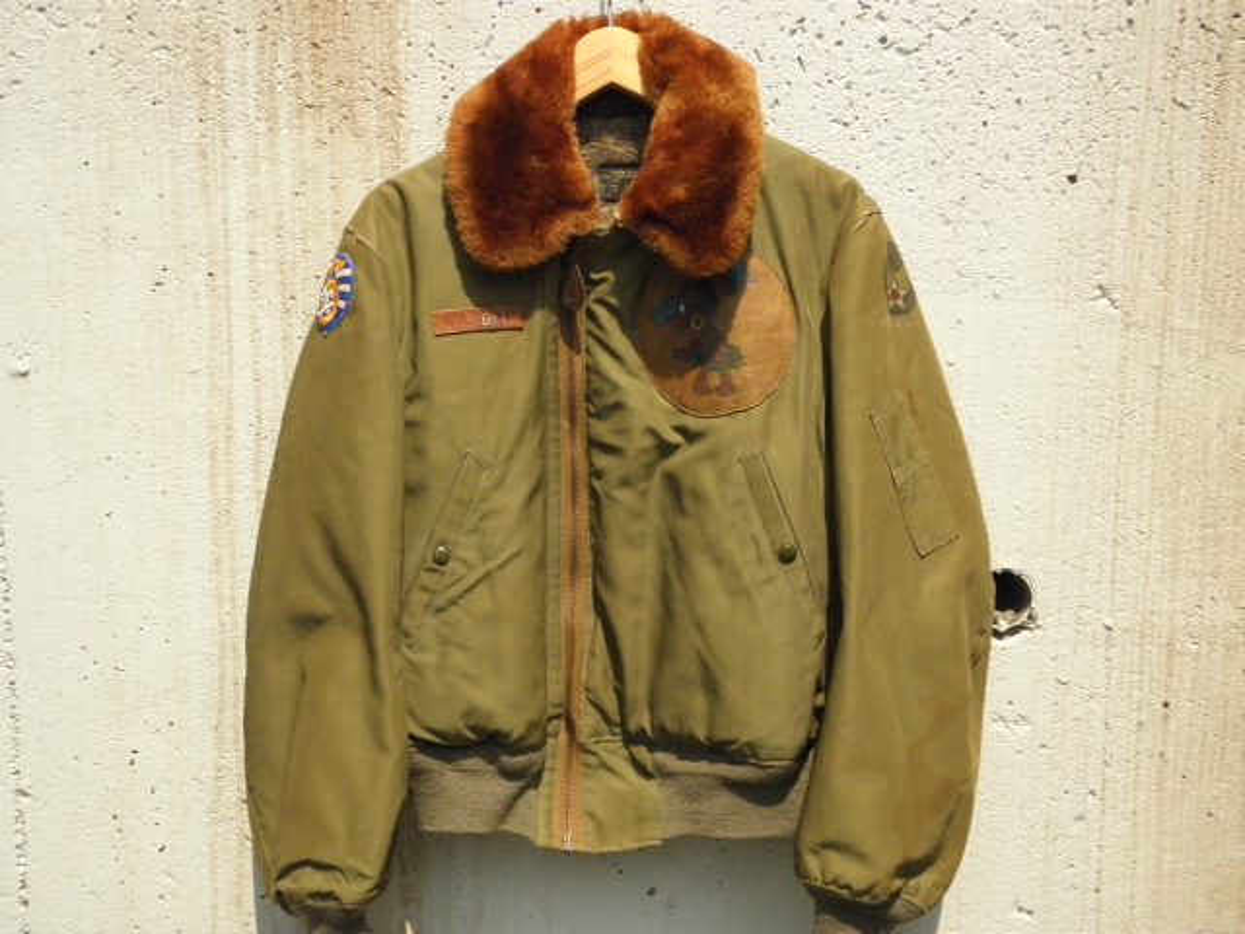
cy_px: 467
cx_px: 622
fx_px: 1583
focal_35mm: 44
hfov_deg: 42.9
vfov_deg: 32.9
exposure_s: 1/500
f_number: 7.8
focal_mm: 7.9
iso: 400
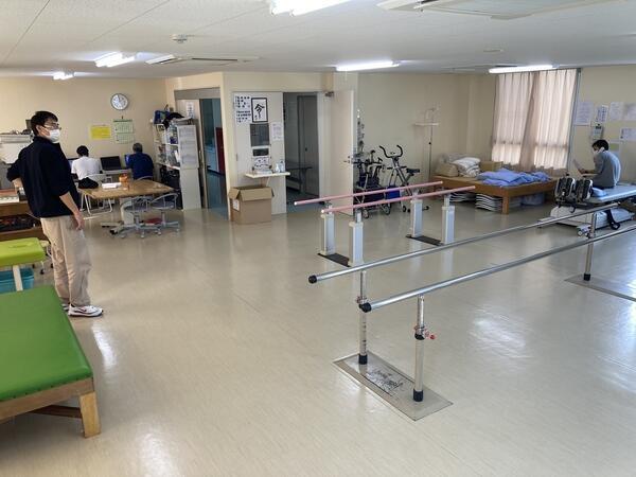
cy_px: 238
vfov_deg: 49.7
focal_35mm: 28
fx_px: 514
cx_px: 318
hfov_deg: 63.4
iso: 40
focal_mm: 3.99
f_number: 1.8
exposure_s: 1/100
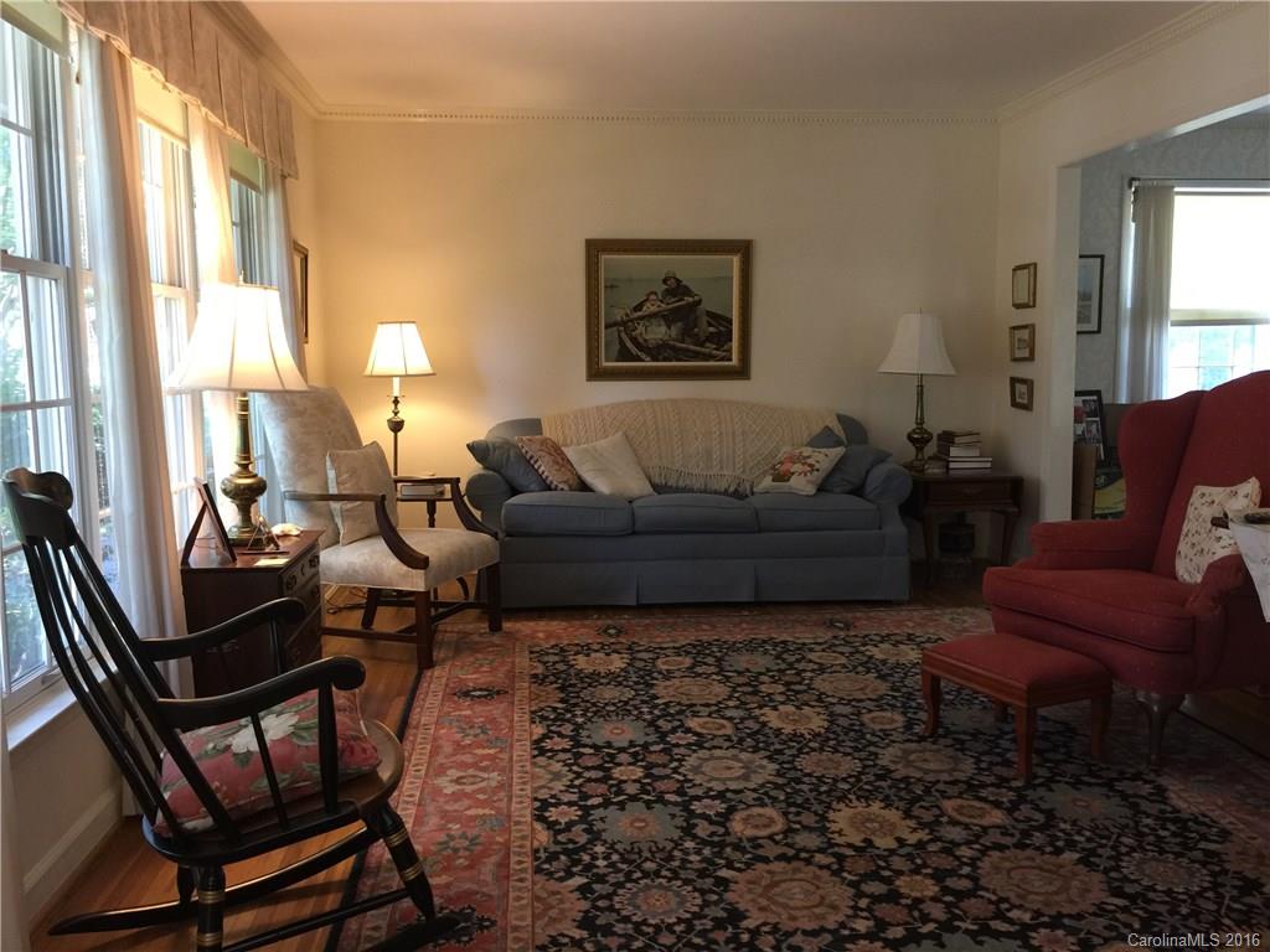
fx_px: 1064
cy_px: 476
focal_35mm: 29
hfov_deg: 61.7
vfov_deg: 48.2
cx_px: 635
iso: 64
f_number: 2.2
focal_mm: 4.15
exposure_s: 1/15
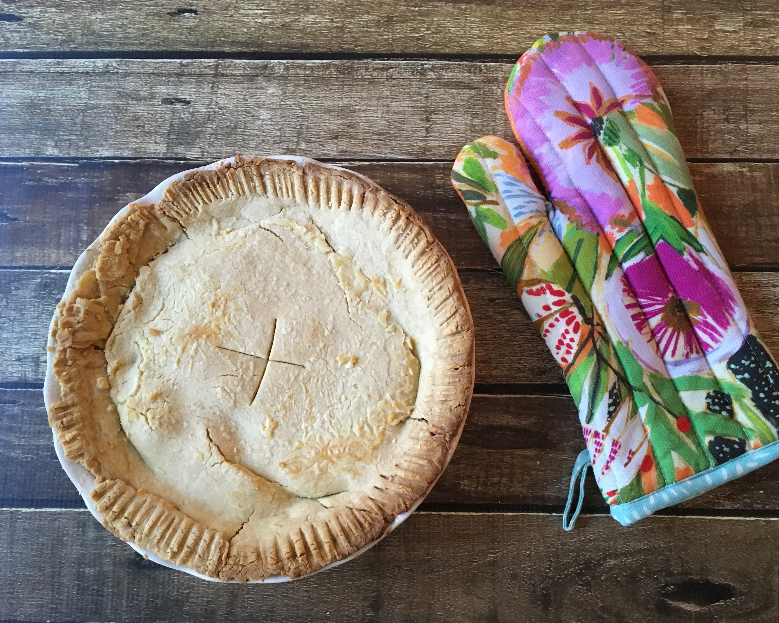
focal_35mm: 31
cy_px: 309
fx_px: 715
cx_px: 409
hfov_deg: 57.2
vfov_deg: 47.1
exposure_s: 1/30
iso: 200
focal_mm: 4.15
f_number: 2.2
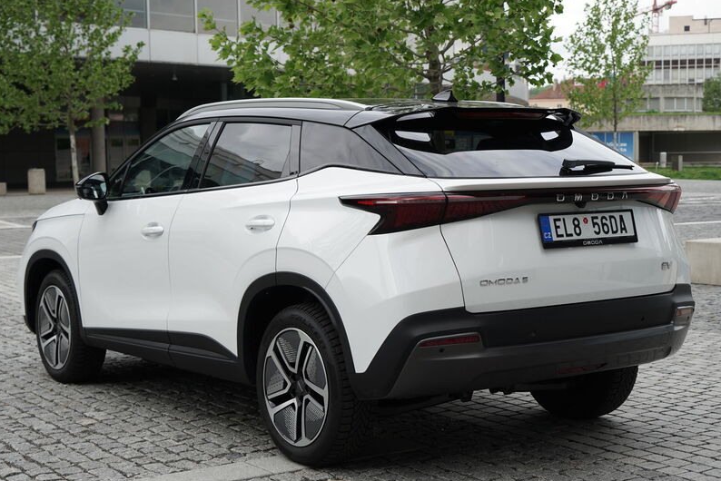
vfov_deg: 23.4
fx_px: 1162
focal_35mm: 58
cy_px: 287
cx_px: 343
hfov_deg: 34.5
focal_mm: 48
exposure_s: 1/200
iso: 100
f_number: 5.6
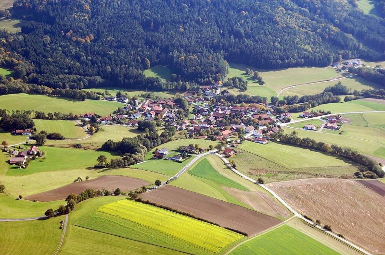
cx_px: 192
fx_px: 833
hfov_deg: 26.0
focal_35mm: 78
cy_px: 128
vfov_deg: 17.4
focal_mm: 52
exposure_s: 1/200
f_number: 7.1
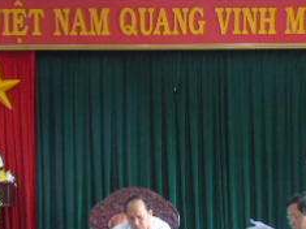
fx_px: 963
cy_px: 280
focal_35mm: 109
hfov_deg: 18.0
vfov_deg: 13.2
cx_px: 172
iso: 400
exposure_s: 1/13
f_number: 3.9
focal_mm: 7.1
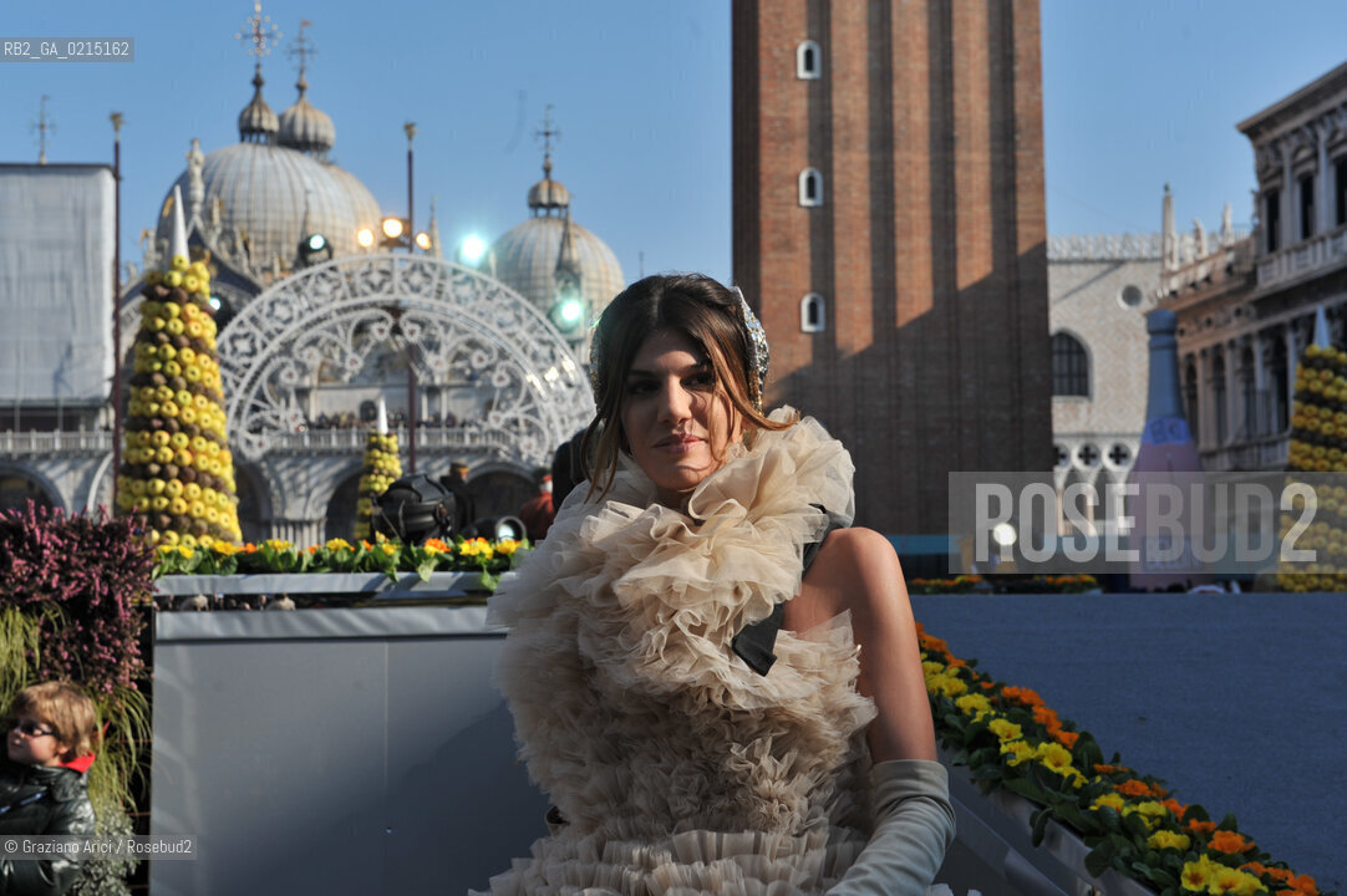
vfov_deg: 21.9
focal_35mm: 62
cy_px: 448
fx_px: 2318
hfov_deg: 32.4
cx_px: 674
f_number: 10
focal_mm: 62
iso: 200
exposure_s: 1/640
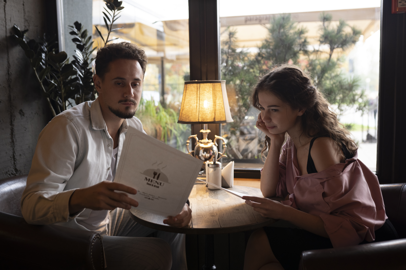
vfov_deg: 37.9
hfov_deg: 54.4
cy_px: 135
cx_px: 203
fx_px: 395
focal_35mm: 35
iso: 1600
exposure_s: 1/160
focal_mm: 35
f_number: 2.8
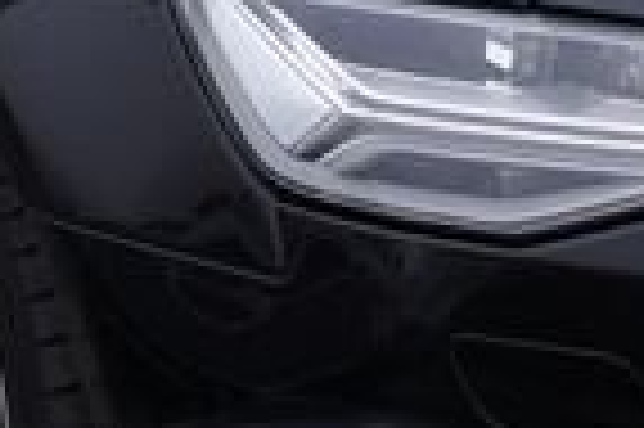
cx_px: 630
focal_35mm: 237
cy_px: -200
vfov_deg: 5.7
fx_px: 4235
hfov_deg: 8.7
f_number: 4.5
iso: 100
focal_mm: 33
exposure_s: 1/100
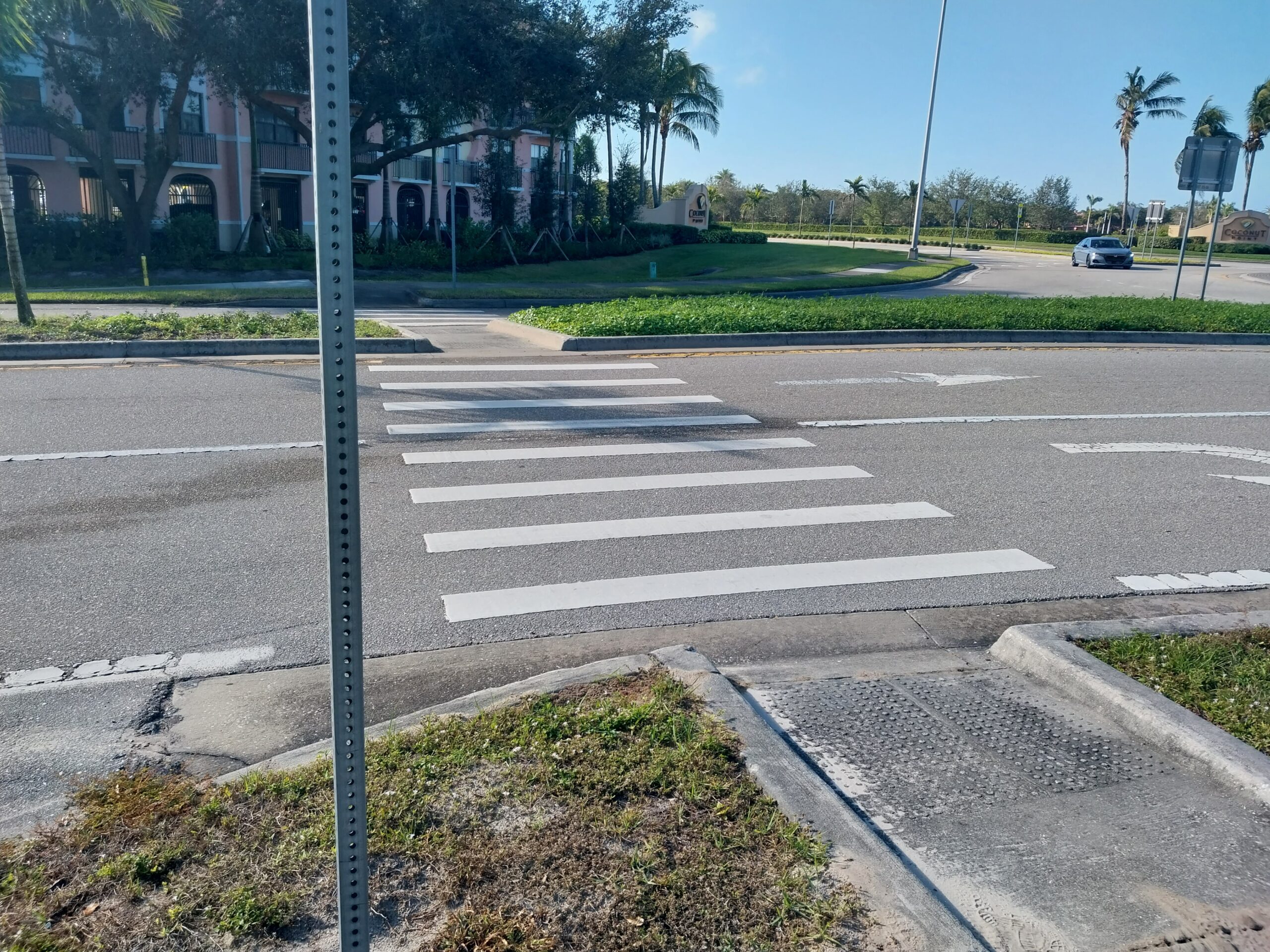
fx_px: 954
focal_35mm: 26
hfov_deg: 67.3
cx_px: 635
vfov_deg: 53.1
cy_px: 476
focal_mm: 4
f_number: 1.8
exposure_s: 1/453
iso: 20
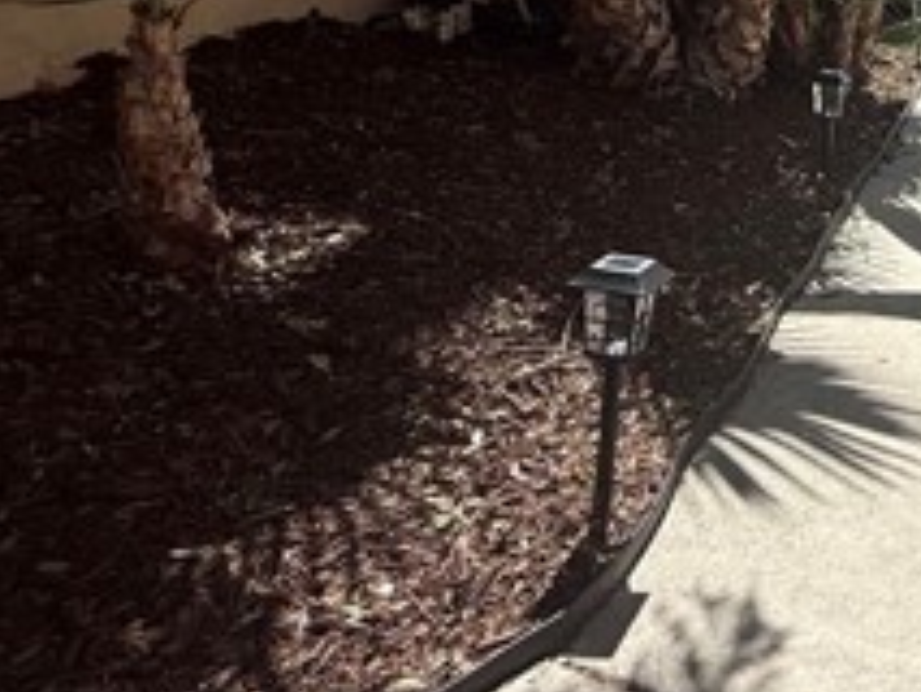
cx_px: 1020
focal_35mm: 42
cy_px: 48
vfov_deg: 32.4
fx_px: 1118
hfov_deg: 37.3
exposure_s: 1/1745
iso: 50
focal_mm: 2.22
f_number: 2.2
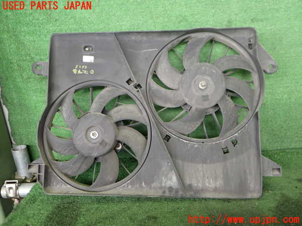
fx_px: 262
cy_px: 113
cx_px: 151
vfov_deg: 46.8
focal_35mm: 30
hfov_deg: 60.0
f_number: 2.3
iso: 200
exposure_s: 1/30
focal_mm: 5.4
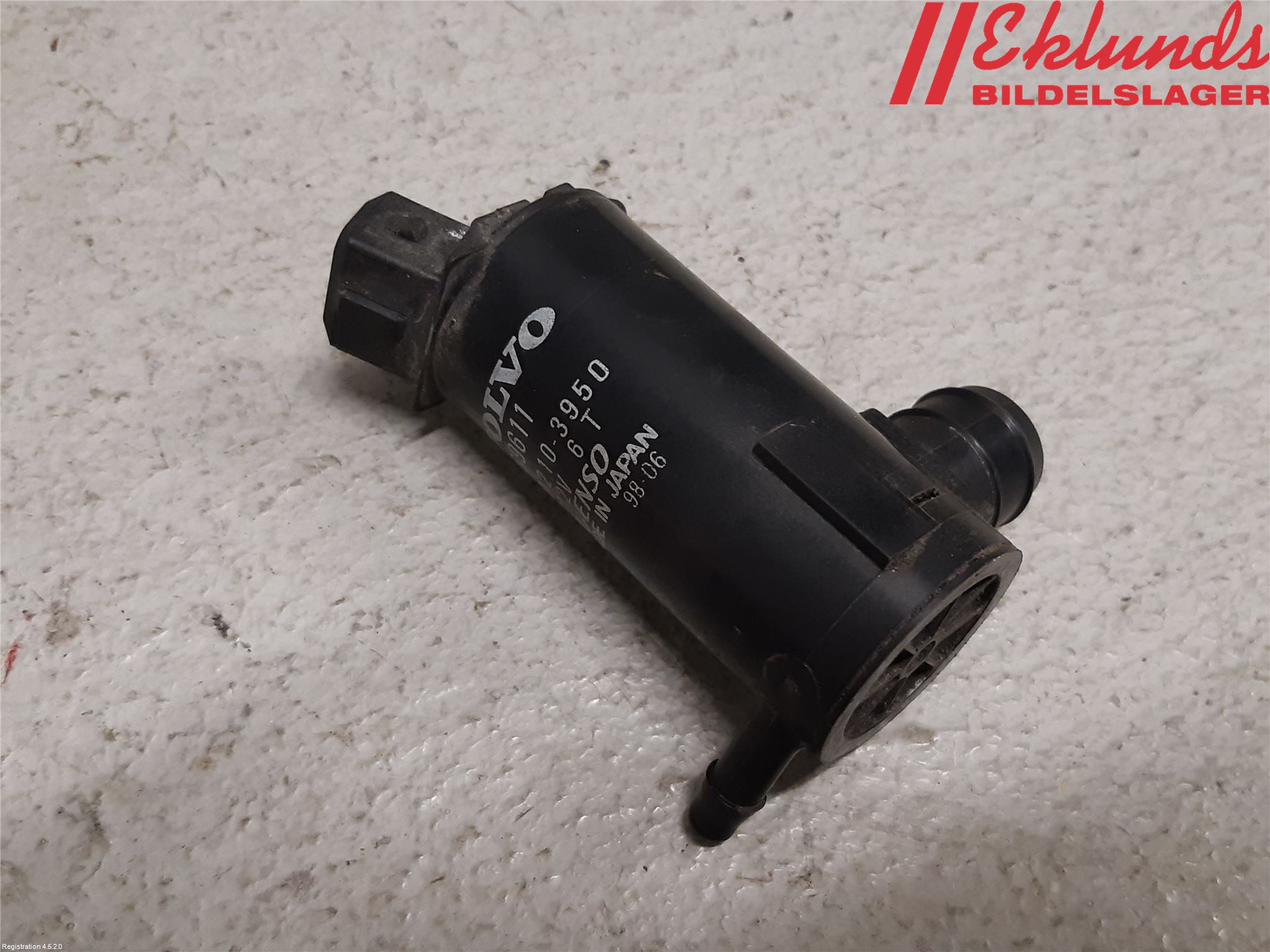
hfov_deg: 67.3
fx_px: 954
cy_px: 476
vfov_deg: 53.1
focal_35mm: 26
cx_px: 635
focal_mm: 3.93
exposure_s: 1/50
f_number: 1.7
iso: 160
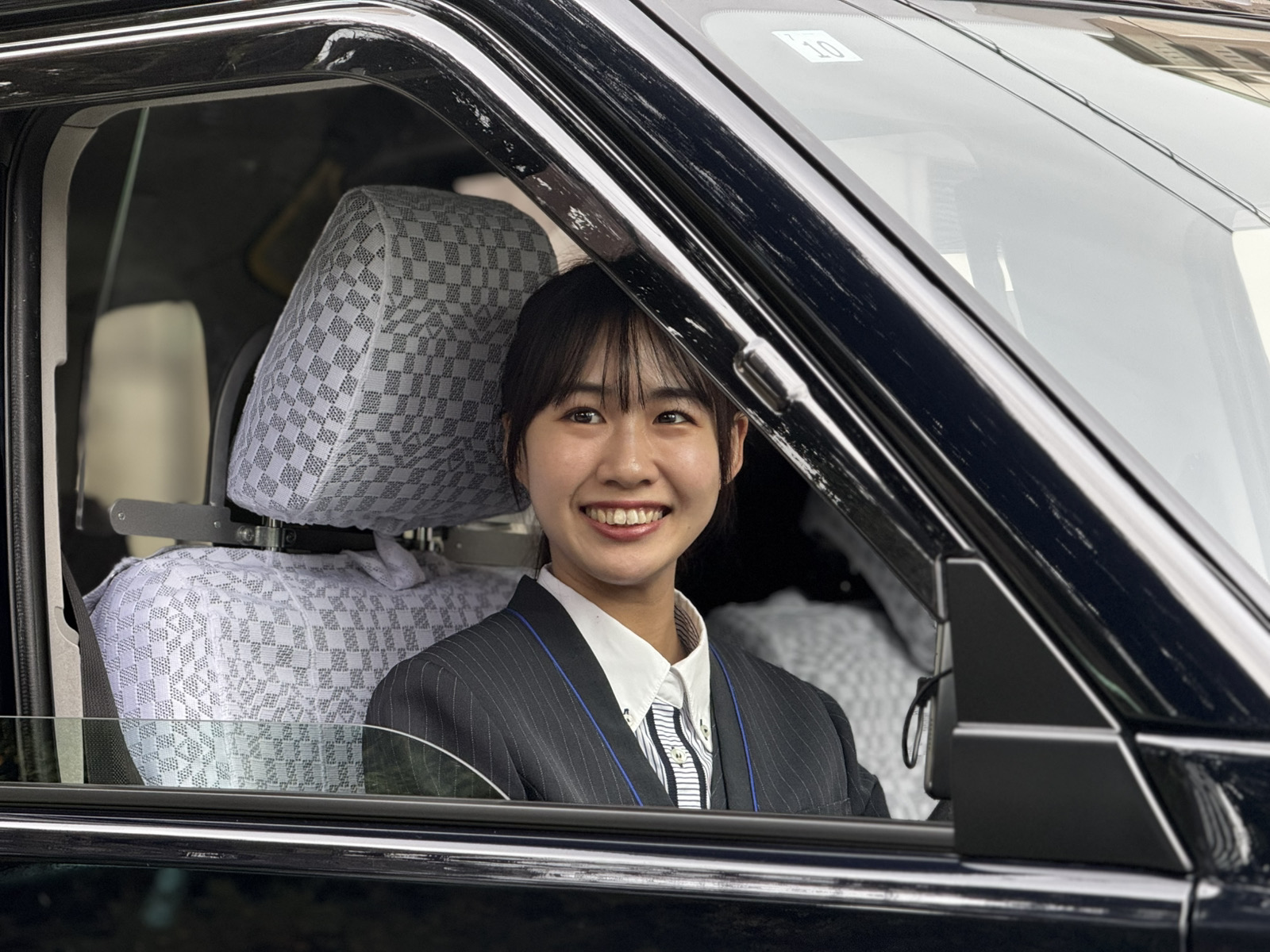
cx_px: 635
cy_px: 476
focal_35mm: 120
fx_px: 4403
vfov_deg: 12.3
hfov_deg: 16.4
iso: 125
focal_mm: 15.66
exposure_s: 1/99
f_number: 2.8
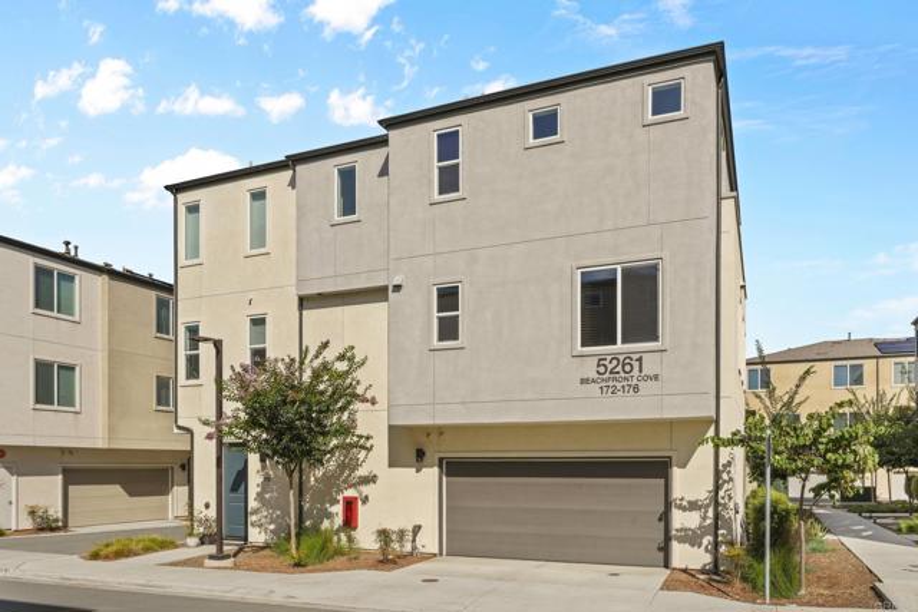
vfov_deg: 53.2
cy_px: 306
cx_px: 459
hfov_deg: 73.7
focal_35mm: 24
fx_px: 612
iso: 100
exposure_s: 1/320
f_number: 8
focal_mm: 16
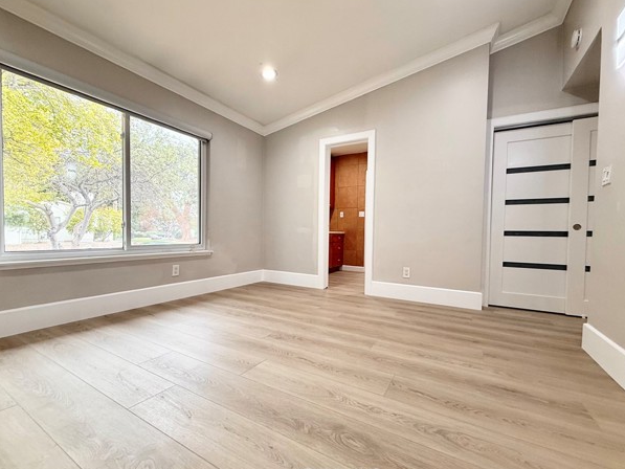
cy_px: 242
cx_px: 314
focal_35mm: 15
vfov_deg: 81.7
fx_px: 271
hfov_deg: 98.2
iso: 160
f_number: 2.2
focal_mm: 2.22
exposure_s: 1/120
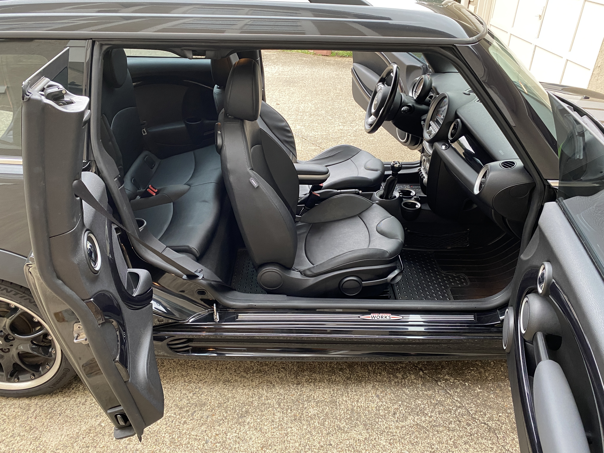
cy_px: 226
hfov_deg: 67.3
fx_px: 454
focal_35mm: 26
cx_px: 302
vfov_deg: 53.1
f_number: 1.8
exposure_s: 1/60
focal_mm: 4.25
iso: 250
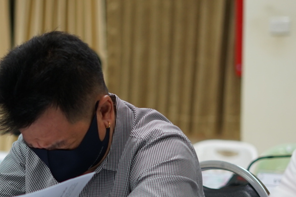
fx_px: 1069
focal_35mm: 130
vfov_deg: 10.5
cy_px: 154
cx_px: 31
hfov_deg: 15.6
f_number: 2
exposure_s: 1/160
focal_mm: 50
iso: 400
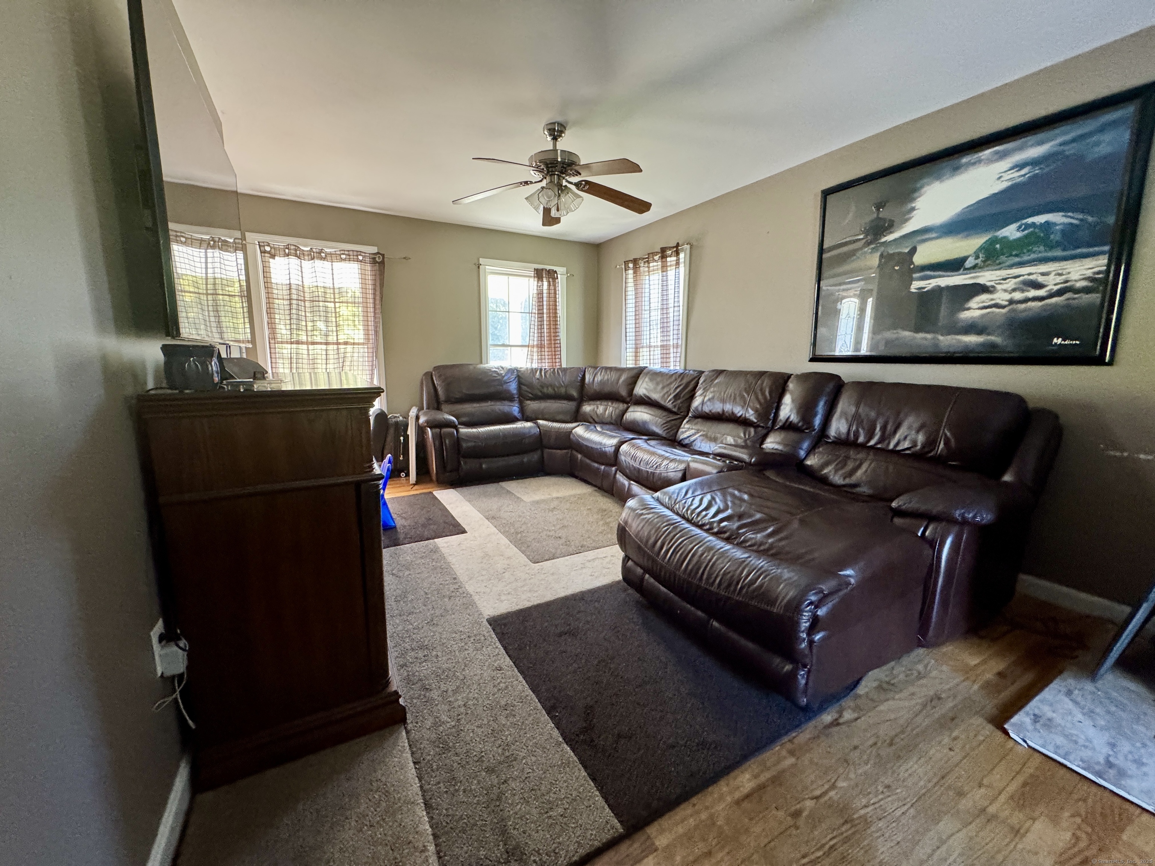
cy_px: 433
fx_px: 467
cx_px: 578
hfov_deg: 102.1
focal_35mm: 14
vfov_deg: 85.7
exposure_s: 1/60
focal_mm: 2.22
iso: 640
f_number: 2.2
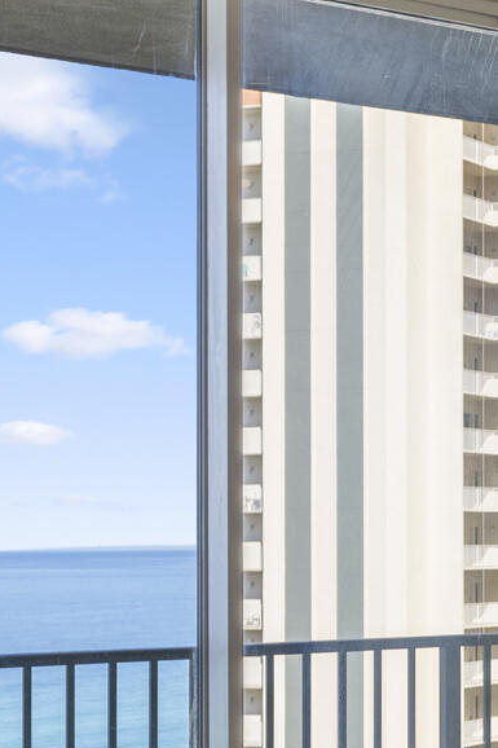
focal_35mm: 92
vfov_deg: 22.0
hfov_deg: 12.6
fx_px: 1904
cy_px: 582
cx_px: 1063
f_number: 8
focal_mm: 26.5
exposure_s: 1/20
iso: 640
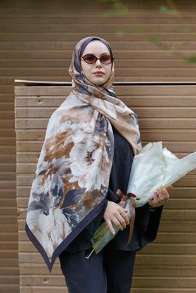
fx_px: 856
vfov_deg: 19.4
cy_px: 146
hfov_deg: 13.1
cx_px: 98
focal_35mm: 105
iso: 200
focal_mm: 105
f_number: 4
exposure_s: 1/100
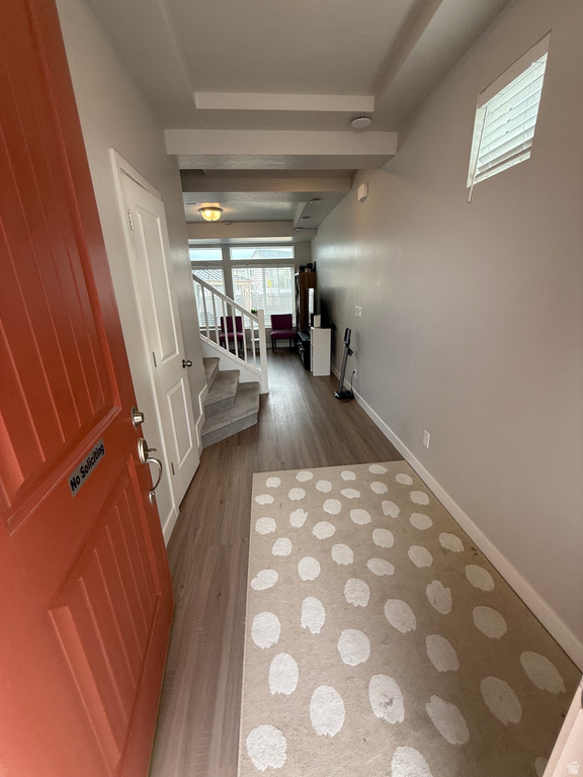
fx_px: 314
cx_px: 292
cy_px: 388
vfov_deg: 102.1
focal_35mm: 14
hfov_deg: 85.7
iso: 64
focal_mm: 2.22
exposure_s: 1/123
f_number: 2.2
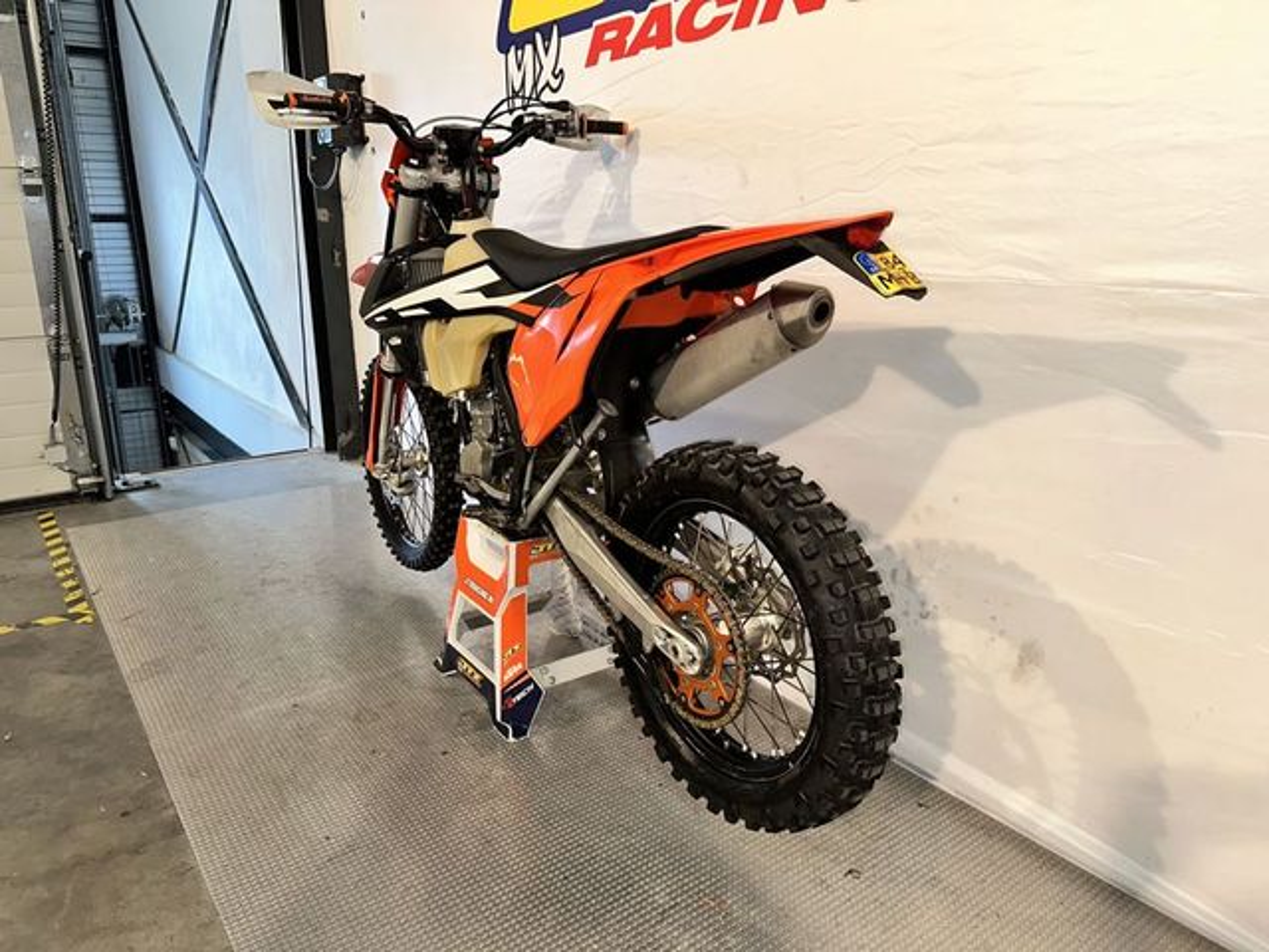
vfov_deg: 56.8
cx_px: 634
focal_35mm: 24
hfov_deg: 71.6
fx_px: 880
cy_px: 476
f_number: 1.78
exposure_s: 1/31
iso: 64
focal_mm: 6.86
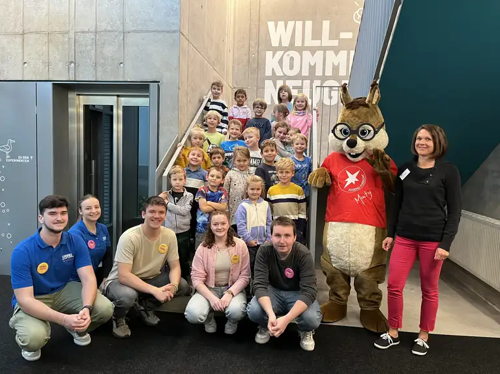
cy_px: 187
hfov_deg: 67.3
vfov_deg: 53.1
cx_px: 250
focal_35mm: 26
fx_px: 375
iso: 500
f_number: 1.6
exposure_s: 1/60
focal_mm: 5.1
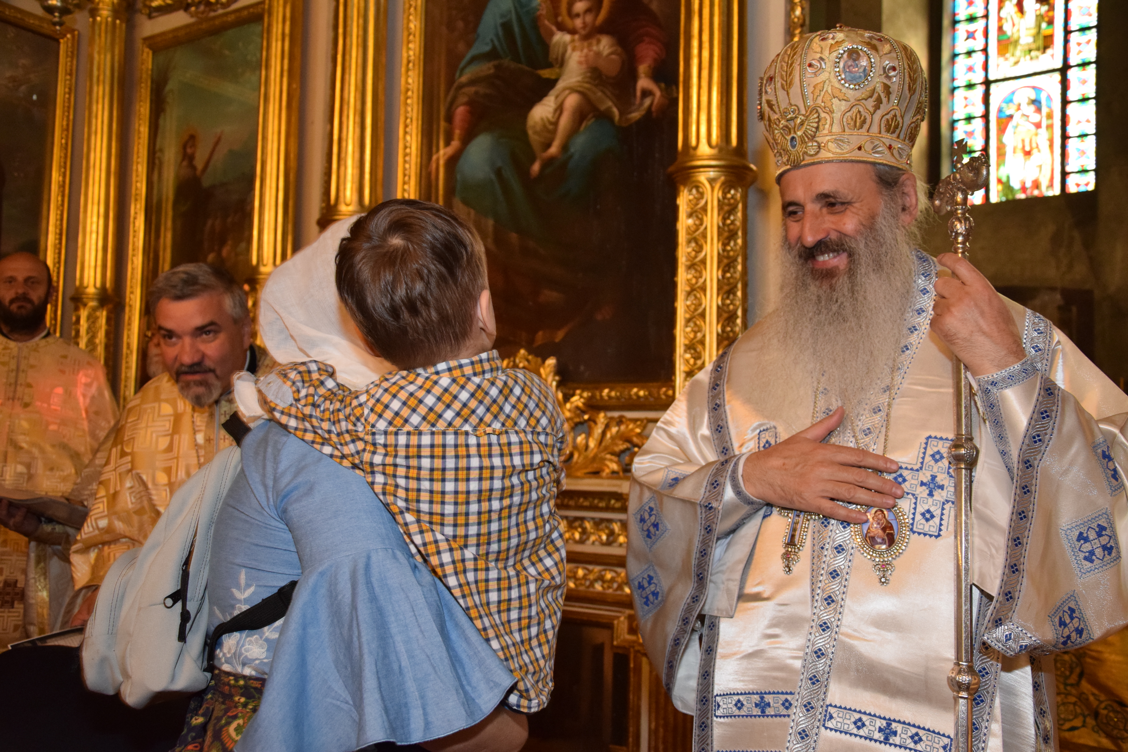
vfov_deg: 35.5
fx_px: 1175
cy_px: 376
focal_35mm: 38
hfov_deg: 51.3
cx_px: 564
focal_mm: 25
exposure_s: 1/60
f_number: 4
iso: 1600
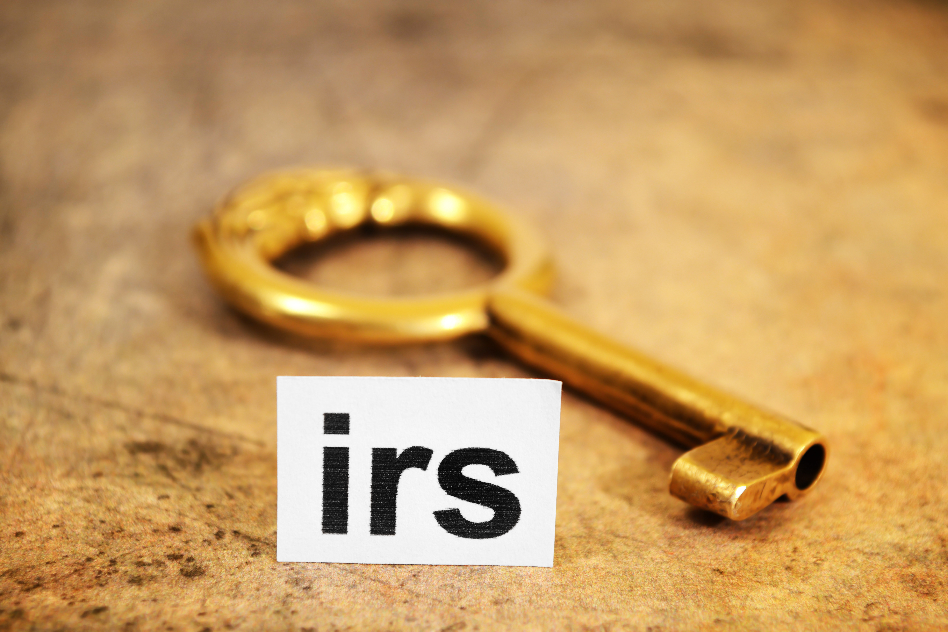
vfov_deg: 17.5
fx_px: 2054
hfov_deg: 26.0
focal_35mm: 78
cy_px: 316
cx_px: 474
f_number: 8
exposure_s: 3
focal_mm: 52
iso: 100
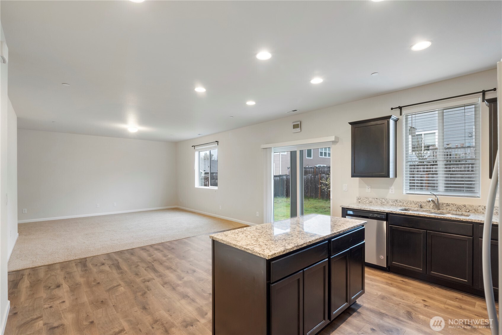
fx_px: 241
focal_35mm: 17
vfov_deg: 69.7
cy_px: 168
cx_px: 251
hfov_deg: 92.4
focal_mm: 11.5
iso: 400
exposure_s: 1/13
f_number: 9
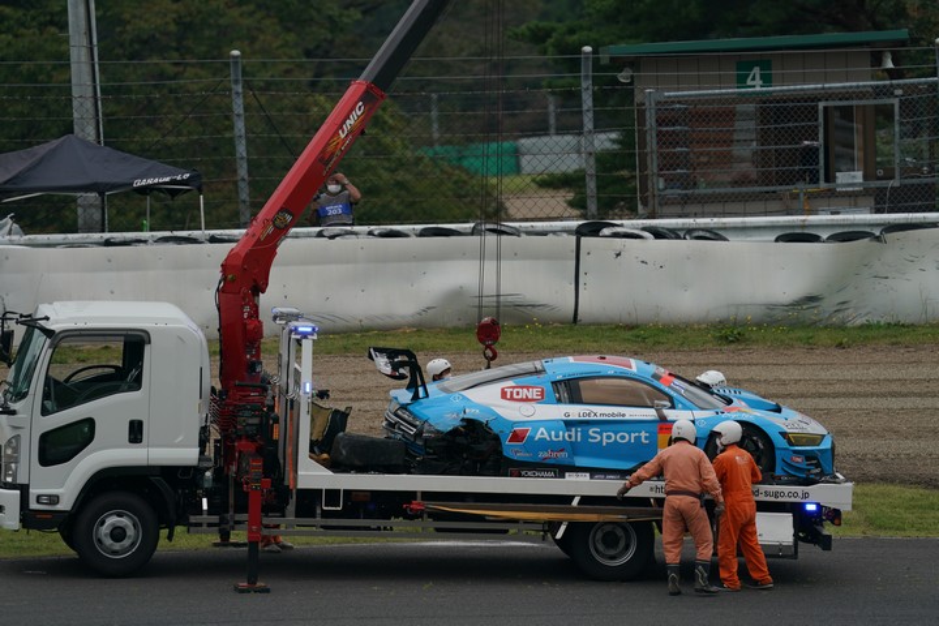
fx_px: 15649
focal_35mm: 600
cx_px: 470
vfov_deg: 2.3
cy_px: 313
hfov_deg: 3.4
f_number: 7.1
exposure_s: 1/800
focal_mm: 600
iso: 200
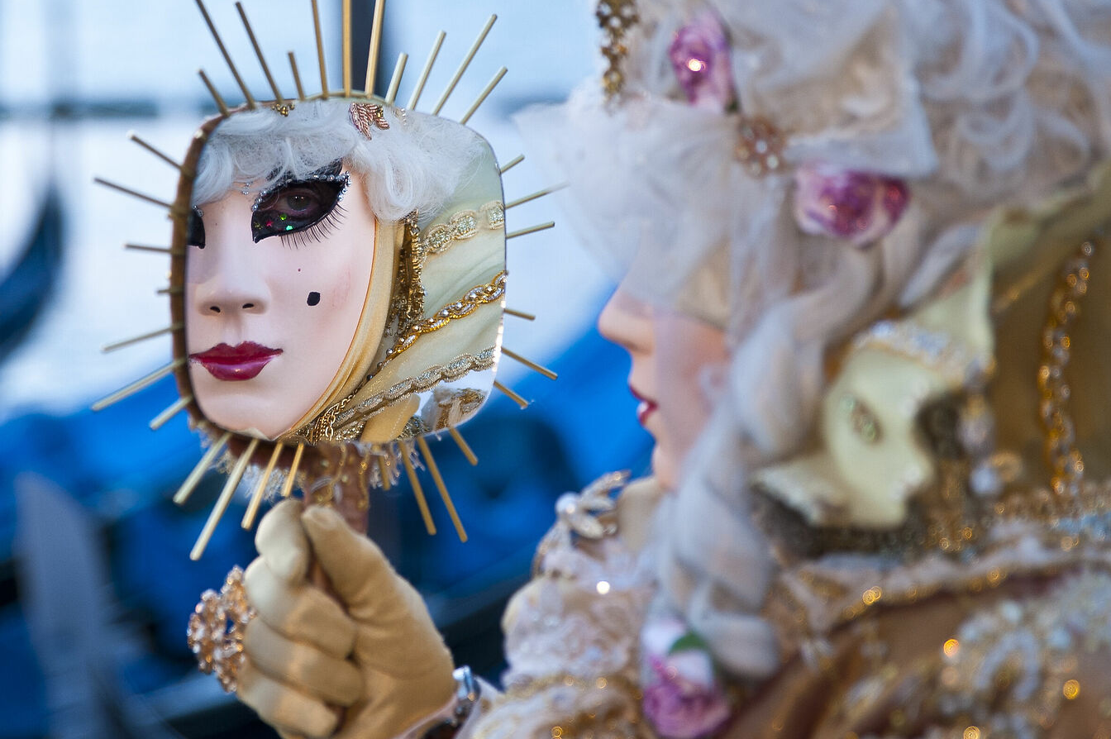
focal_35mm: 125
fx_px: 3855
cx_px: 370
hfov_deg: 16.4
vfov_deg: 10.9
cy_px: 275
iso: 400
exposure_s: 1/125
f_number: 3.5
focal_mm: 70
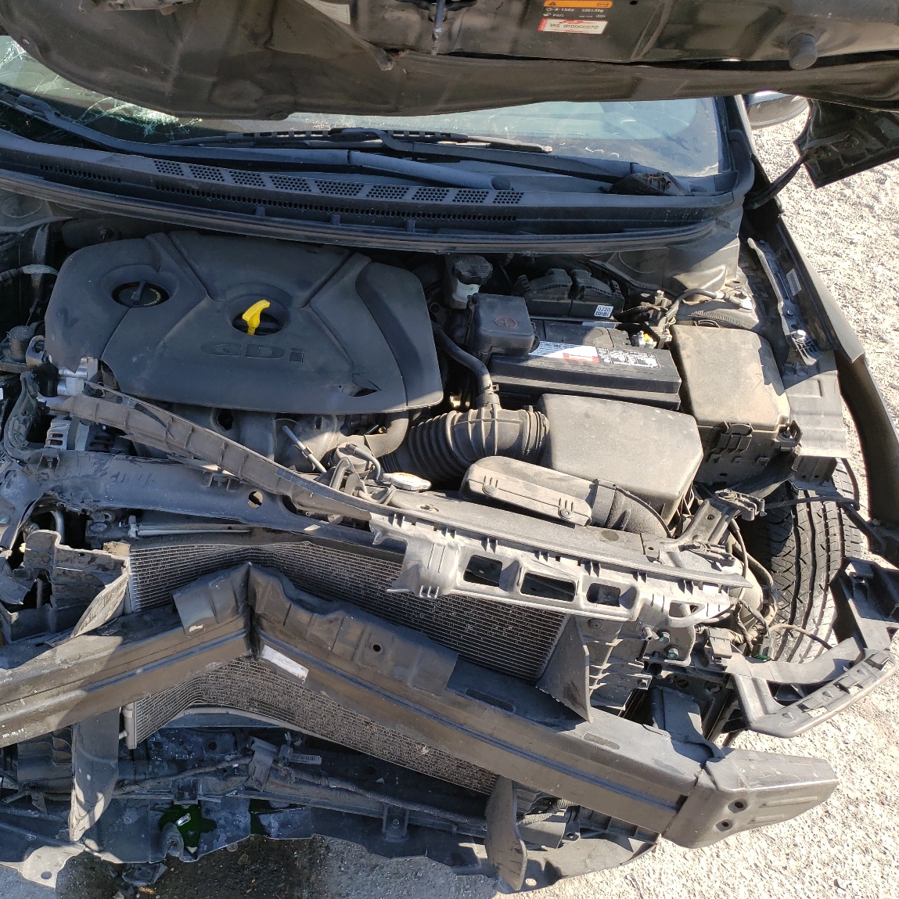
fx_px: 940
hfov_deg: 50.2
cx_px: 304
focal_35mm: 32
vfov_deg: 51.1
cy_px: 457
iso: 50
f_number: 1.5
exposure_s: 1/833
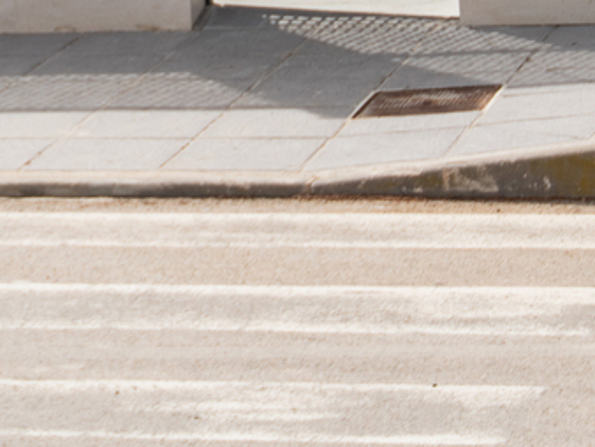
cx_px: 150
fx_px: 3285
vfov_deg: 7.3
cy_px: -619
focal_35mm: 191
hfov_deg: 10.3
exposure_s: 1/320
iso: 80
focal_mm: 35
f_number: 6.3
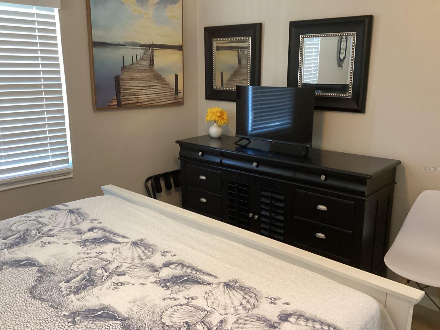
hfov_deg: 56.8
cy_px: 169
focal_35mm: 32
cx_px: 222
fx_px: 407
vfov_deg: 44.2
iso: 400
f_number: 2.4
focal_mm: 3.3
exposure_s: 1/40
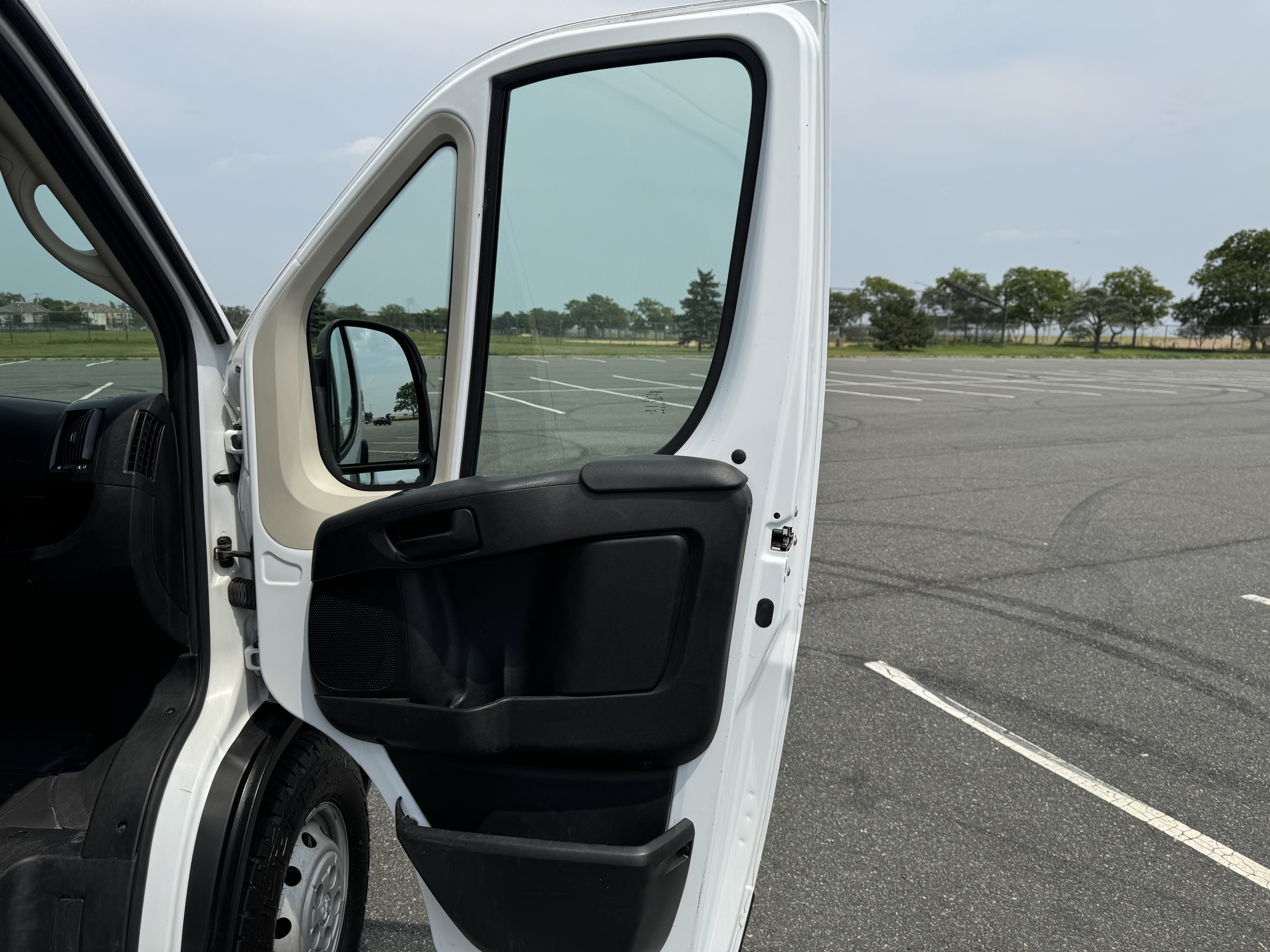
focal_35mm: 24
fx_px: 881
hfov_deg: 71.6
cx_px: 635
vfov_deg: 56.8
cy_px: 476
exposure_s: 1/6410
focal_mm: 6.76
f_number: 1.78
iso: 80
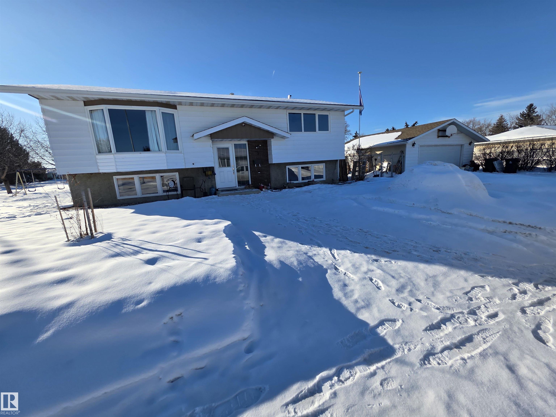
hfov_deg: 106.2
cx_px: 278
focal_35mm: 13
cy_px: 208
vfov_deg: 89.9
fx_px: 209
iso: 40
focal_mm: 2.2
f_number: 1.9
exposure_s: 1/2302
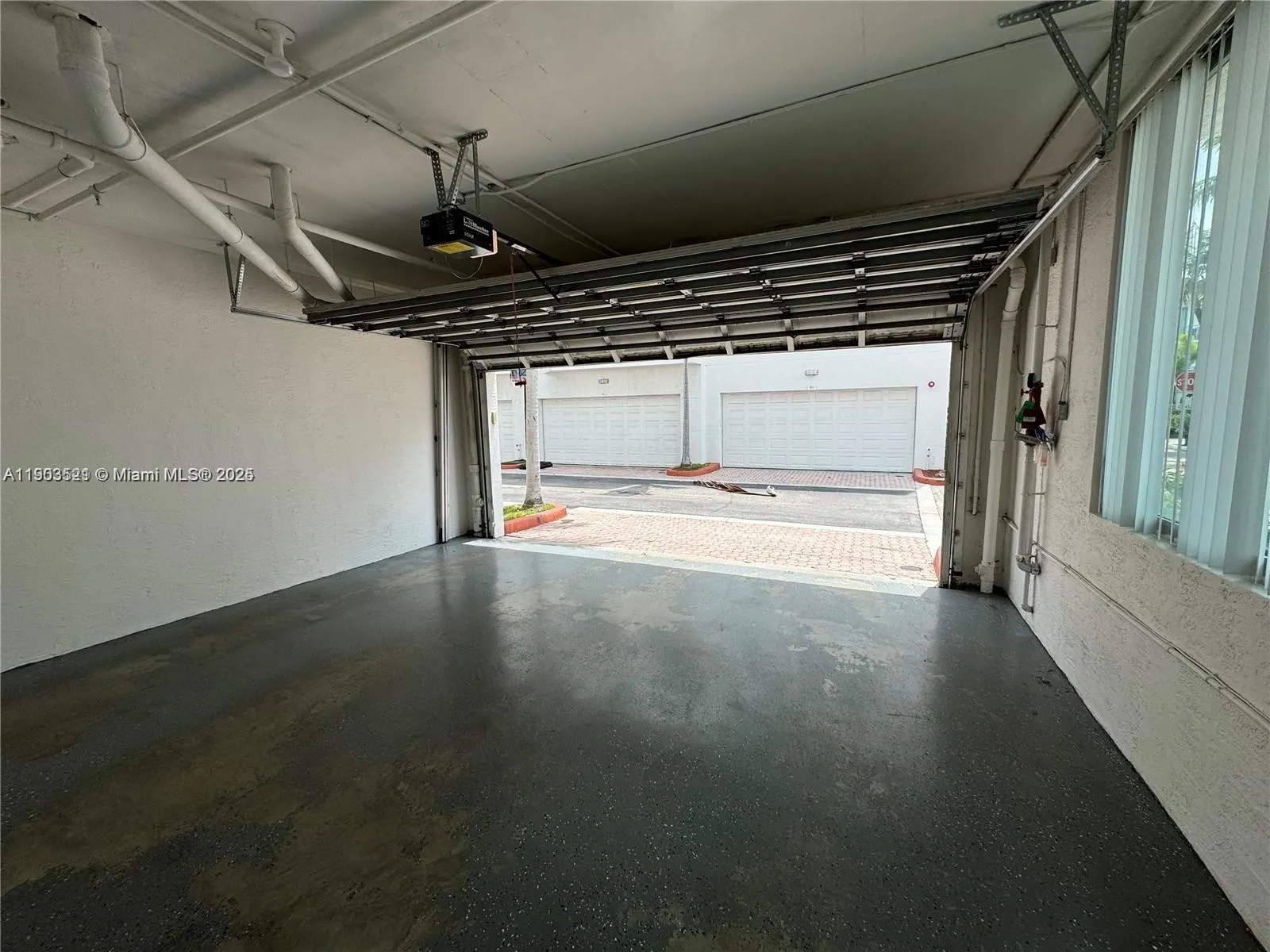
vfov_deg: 85.7
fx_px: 514
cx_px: 635
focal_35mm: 14
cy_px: 476
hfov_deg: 102.1
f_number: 2.2
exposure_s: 1/1323
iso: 50
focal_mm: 2.22
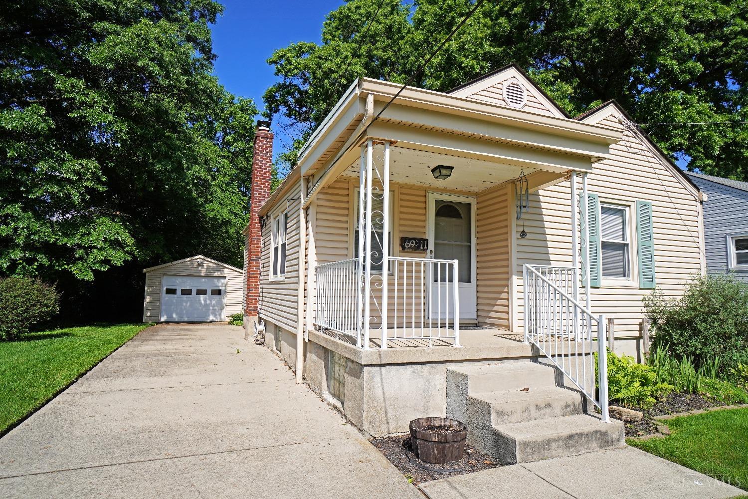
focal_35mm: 20
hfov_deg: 85.4
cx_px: 374
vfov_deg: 63.2
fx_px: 405
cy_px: 250
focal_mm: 13
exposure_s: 1/320
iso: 100
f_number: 8
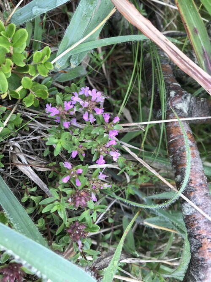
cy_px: 141
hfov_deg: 49.7
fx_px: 228
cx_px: 106
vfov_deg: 63.5
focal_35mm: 28
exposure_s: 1/60
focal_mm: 3.99
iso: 32
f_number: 1.8
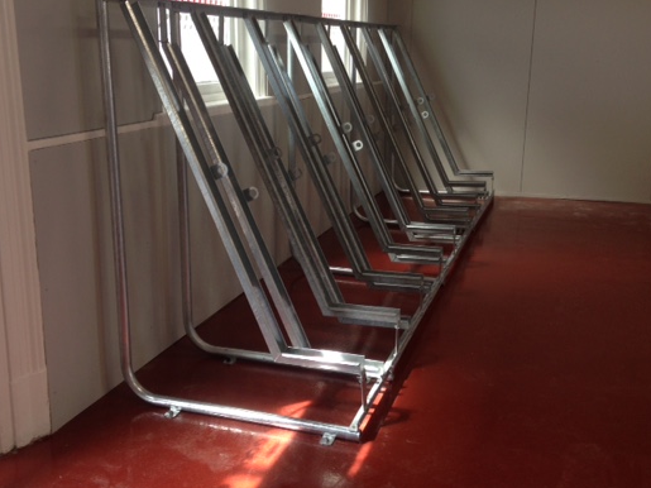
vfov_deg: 35.1
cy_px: 221
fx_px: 771
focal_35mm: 41
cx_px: 302
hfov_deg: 45.8
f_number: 2.4
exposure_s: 1/30
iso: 50
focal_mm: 4.12
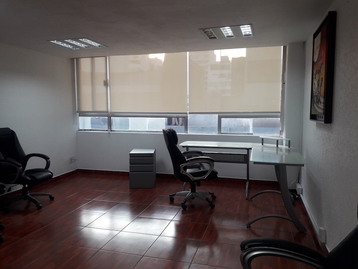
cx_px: 179
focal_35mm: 28
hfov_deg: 63.4
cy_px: 134
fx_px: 290
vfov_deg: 49.7
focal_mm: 3.7
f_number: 1.9
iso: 64
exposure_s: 1/40
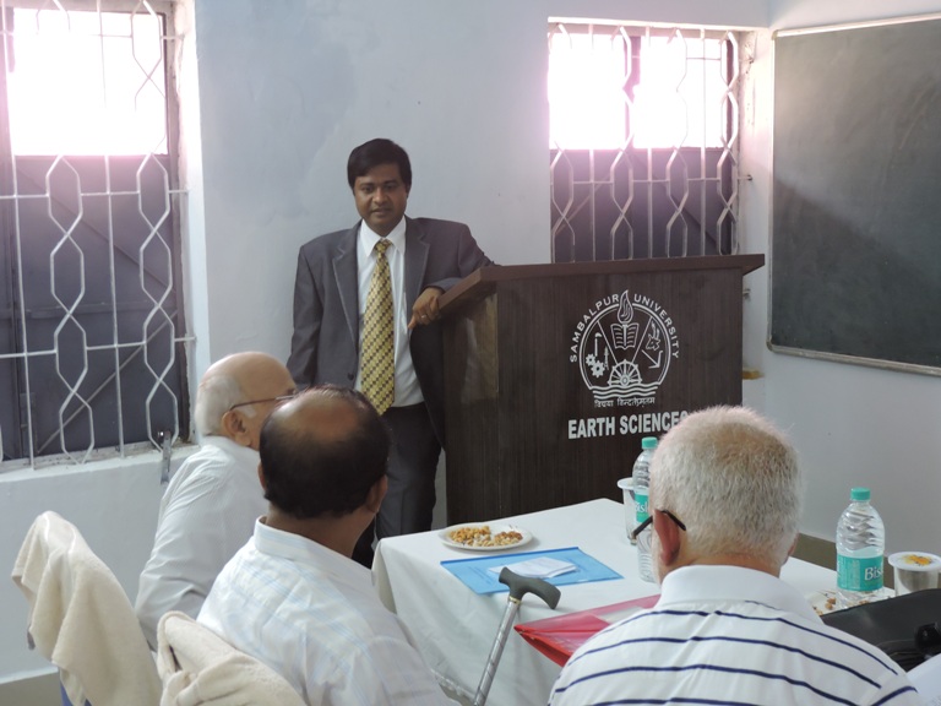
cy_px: 353
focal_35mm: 50
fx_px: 1359
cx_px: 470
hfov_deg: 38.2
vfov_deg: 29.1
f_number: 3.6
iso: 560
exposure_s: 1/13
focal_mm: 8.9
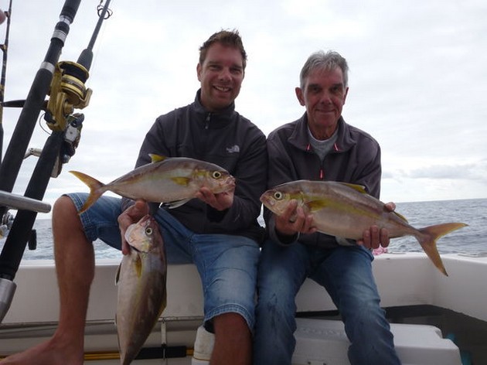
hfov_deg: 63.5
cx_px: 244
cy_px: 182
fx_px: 394
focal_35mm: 28
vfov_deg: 49.7
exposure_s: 1/800
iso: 100
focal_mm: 4.9
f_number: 3.3
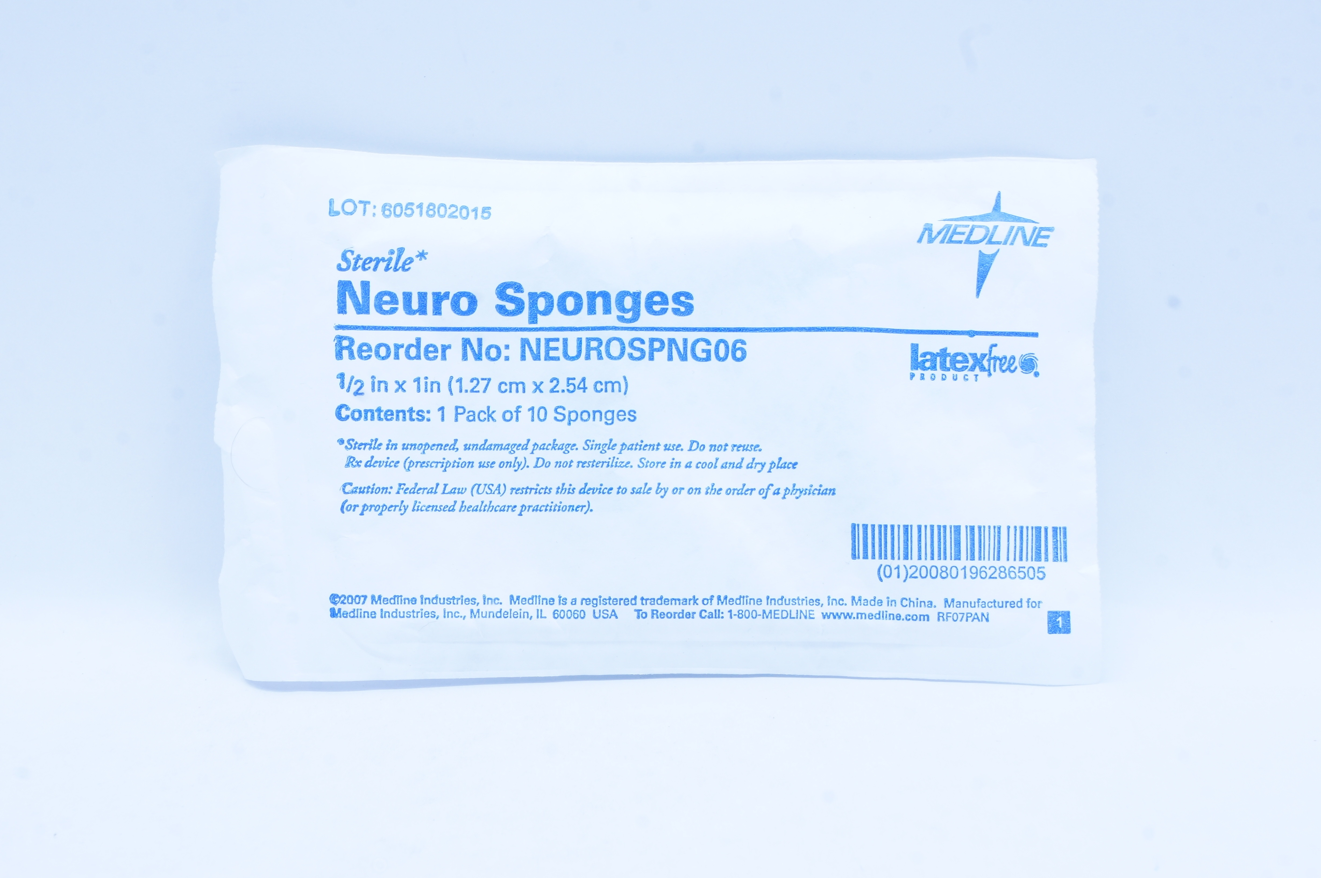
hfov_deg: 24.6
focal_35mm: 82
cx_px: 660
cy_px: 439
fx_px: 3024
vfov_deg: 16.5
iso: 400
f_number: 16
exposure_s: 1/10
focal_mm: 55
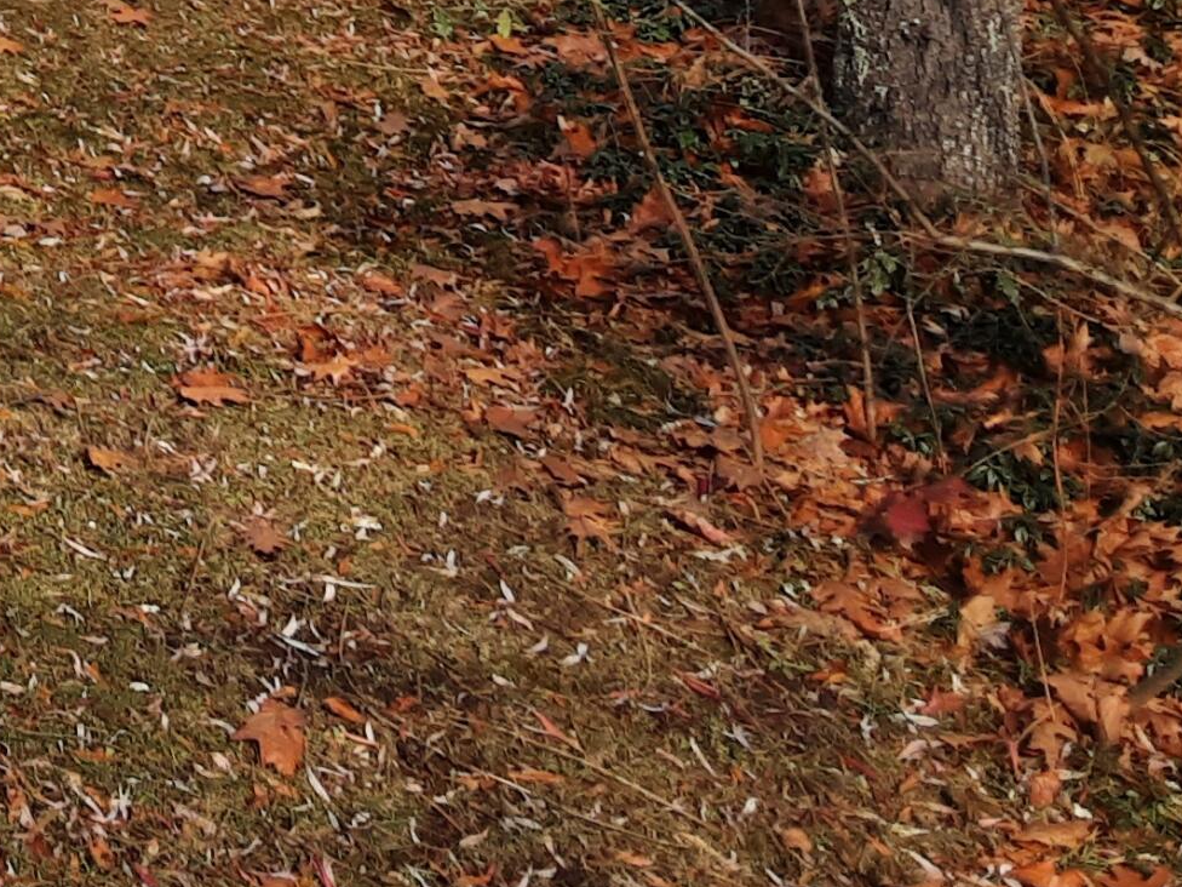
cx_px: -447
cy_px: -362
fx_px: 2834
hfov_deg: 20.9
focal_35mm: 83
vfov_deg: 16.5
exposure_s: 1/546
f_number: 1.9
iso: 40
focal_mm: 2.91
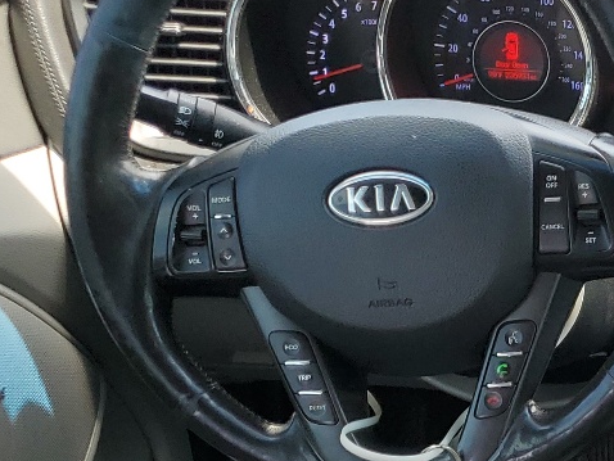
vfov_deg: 16.2
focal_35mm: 87
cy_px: 586
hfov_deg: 20.1
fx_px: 1544
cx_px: 861
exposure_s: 1/204
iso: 50
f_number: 1.5
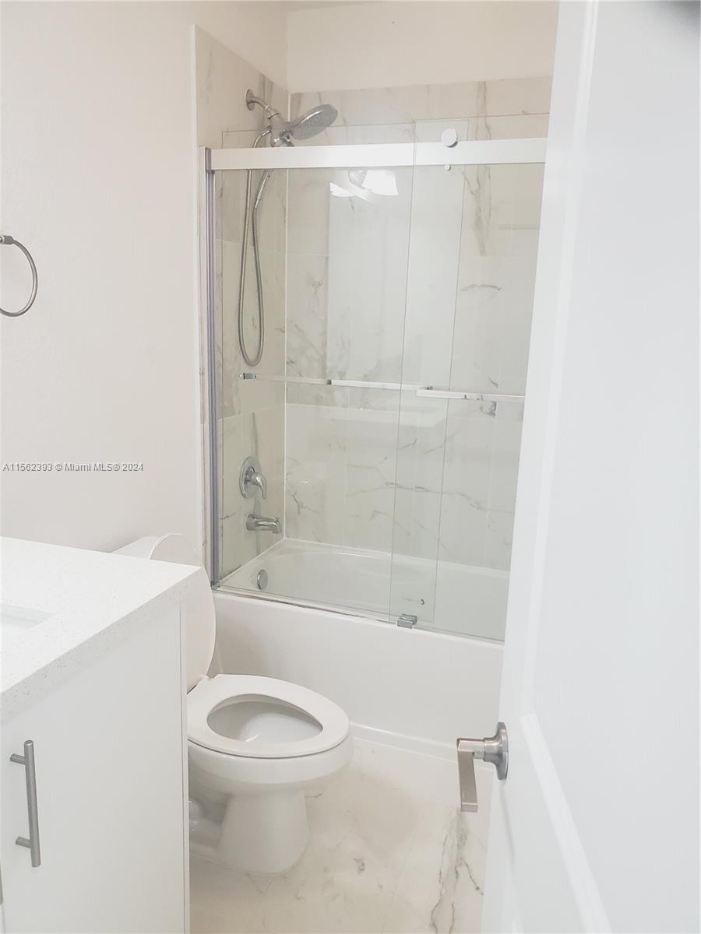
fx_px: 702
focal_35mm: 26
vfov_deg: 67.3
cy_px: 467
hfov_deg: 53.1
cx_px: 350
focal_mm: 4.3
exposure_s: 1/120
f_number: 2.4
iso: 320
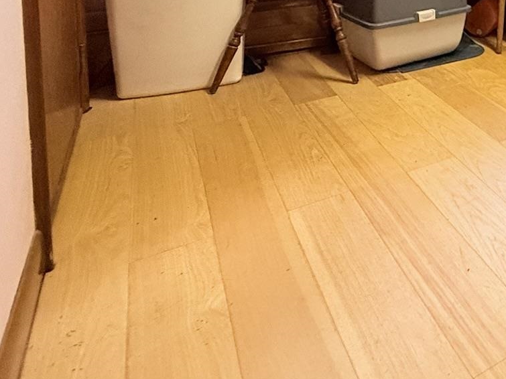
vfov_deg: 31.5
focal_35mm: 38
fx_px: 555
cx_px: 600
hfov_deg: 37.6
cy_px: -78
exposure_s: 1/120
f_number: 2.2
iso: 500
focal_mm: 2.22
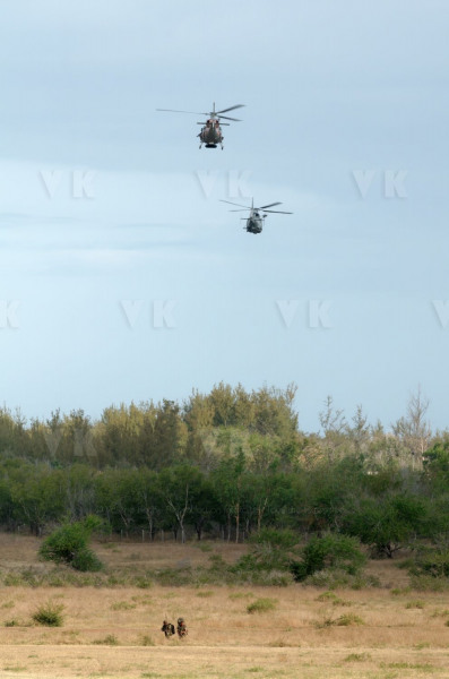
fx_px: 5641
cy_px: 340
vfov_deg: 6.9
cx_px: 224
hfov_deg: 4.6
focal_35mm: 300
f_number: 8
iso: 200
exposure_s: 1/250
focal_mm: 200
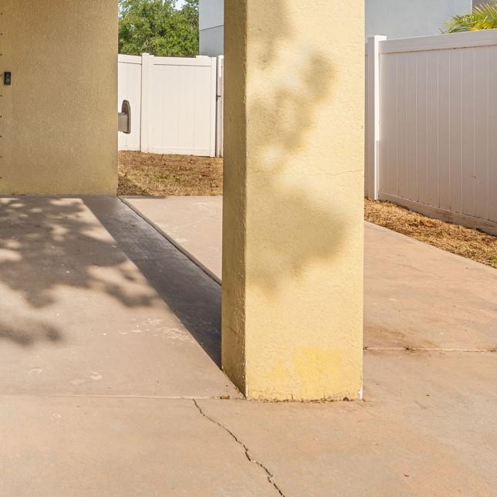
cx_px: -37
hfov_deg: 37.4
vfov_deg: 41.9
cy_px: 99
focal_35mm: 38
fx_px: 617
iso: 200
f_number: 8
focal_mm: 18
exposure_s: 1/250
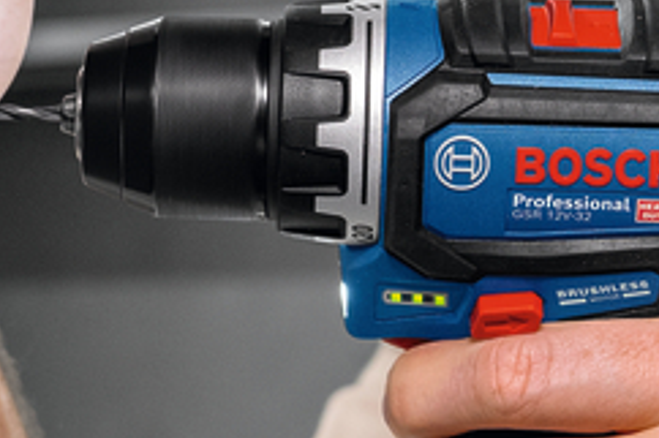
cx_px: 433
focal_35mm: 189
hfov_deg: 10.9
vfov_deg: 7.2
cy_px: 286
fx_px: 3459
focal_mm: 30.5
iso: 800
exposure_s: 1/30
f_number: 4
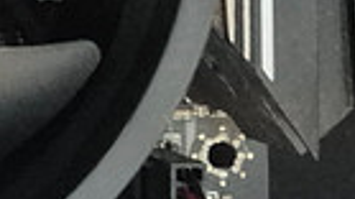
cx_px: -730
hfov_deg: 9.3
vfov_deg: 6.6
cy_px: -168
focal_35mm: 180
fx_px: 1693
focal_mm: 5.4
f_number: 1.8
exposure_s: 1/30
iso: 1600
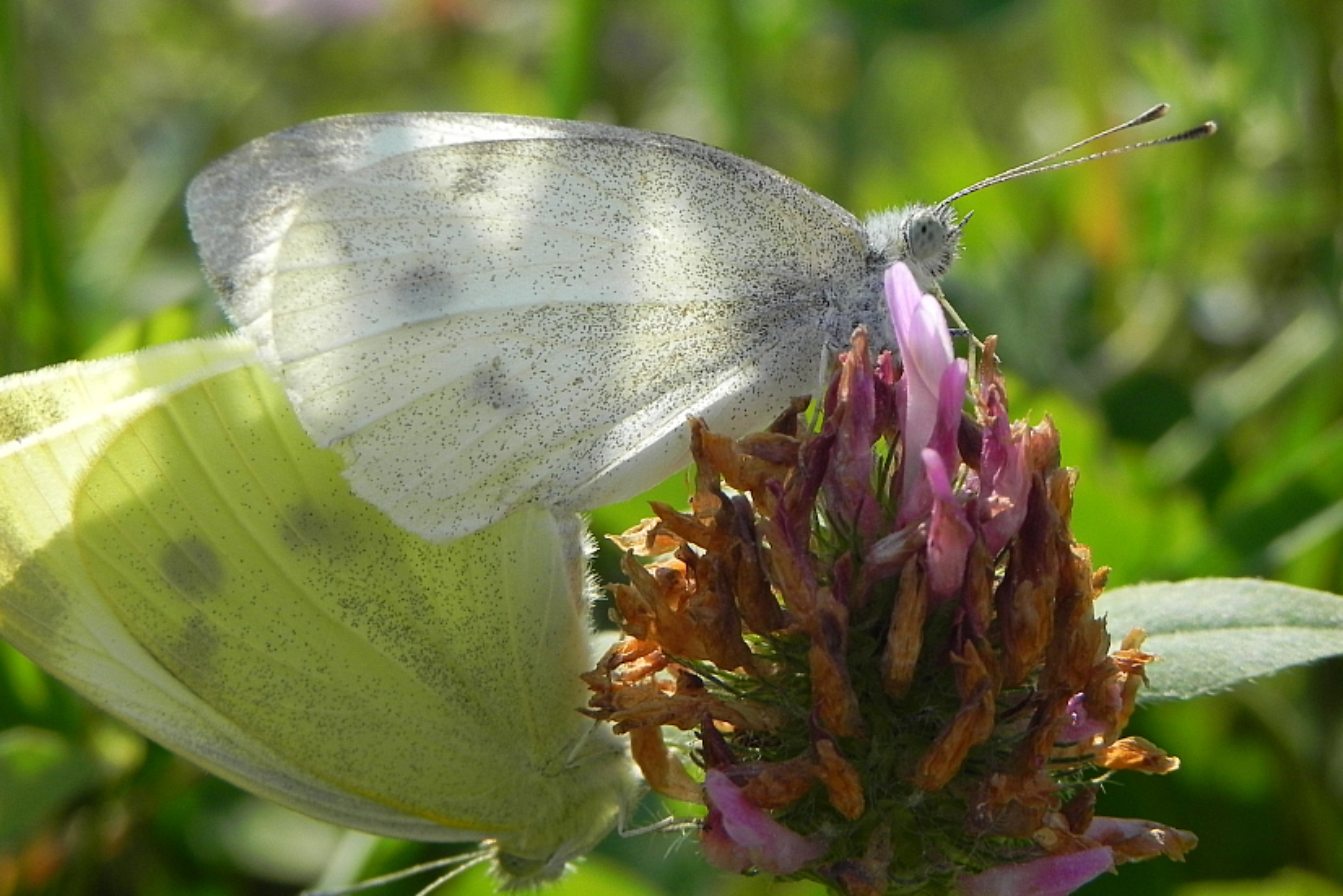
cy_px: 518
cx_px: 654
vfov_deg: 11.5
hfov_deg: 17.2
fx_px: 4440
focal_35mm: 119
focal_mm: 18.8
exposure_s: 1/590
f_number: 5
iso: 160
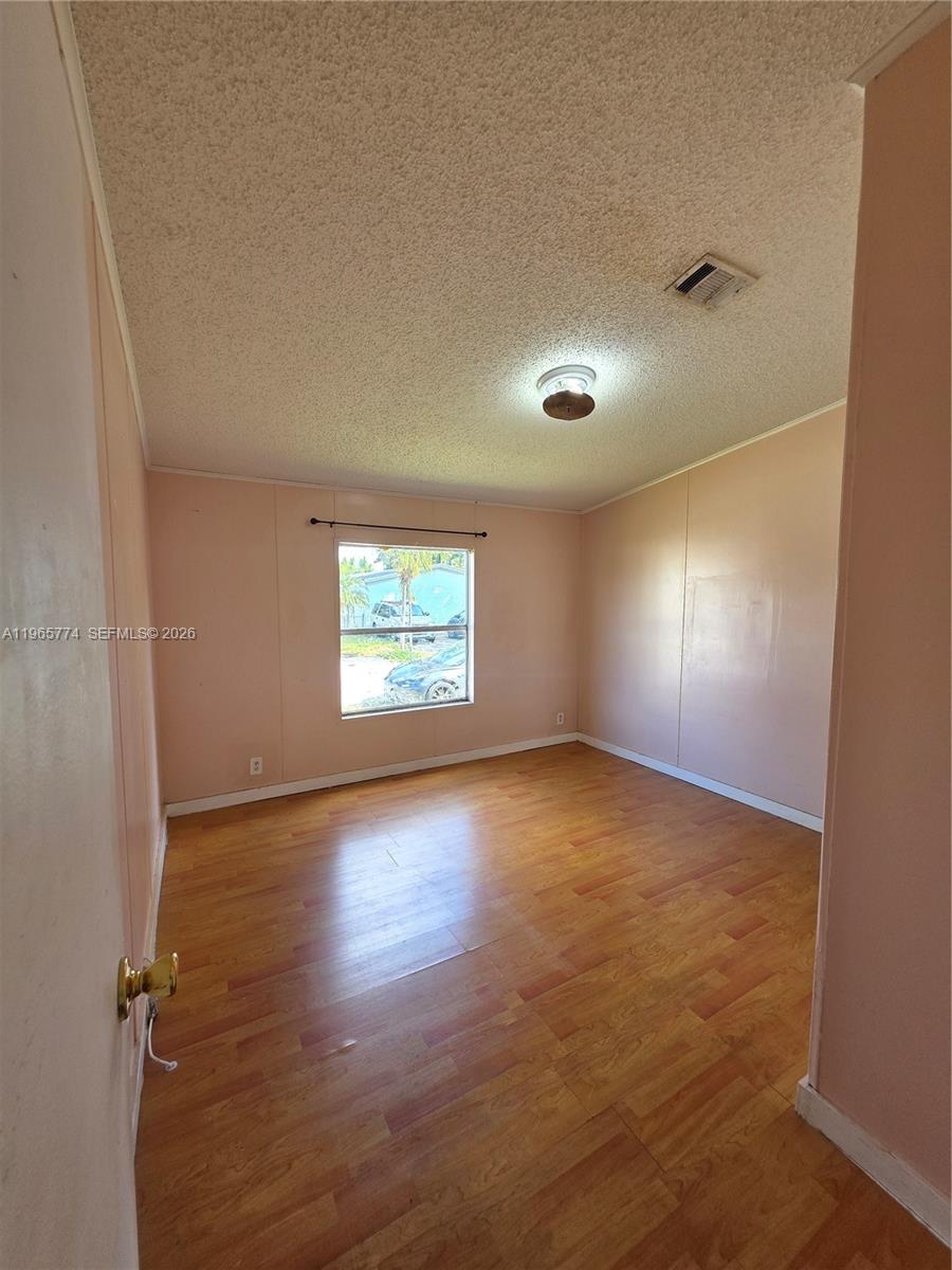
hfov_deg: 89.9
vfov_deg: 106.2
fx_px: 477
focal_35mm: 13
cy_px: 635
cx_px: 476
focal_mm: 2.2
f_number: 1.9
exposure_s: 1/120
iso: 64
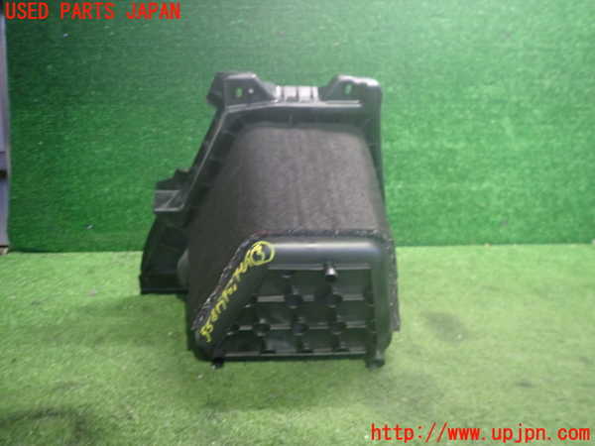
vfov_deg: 54.9
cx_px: 298
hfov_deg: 69.4
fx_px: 430
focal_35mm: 25
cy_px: 223
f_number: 2
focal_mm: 4.5
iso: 640
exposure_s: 1/30
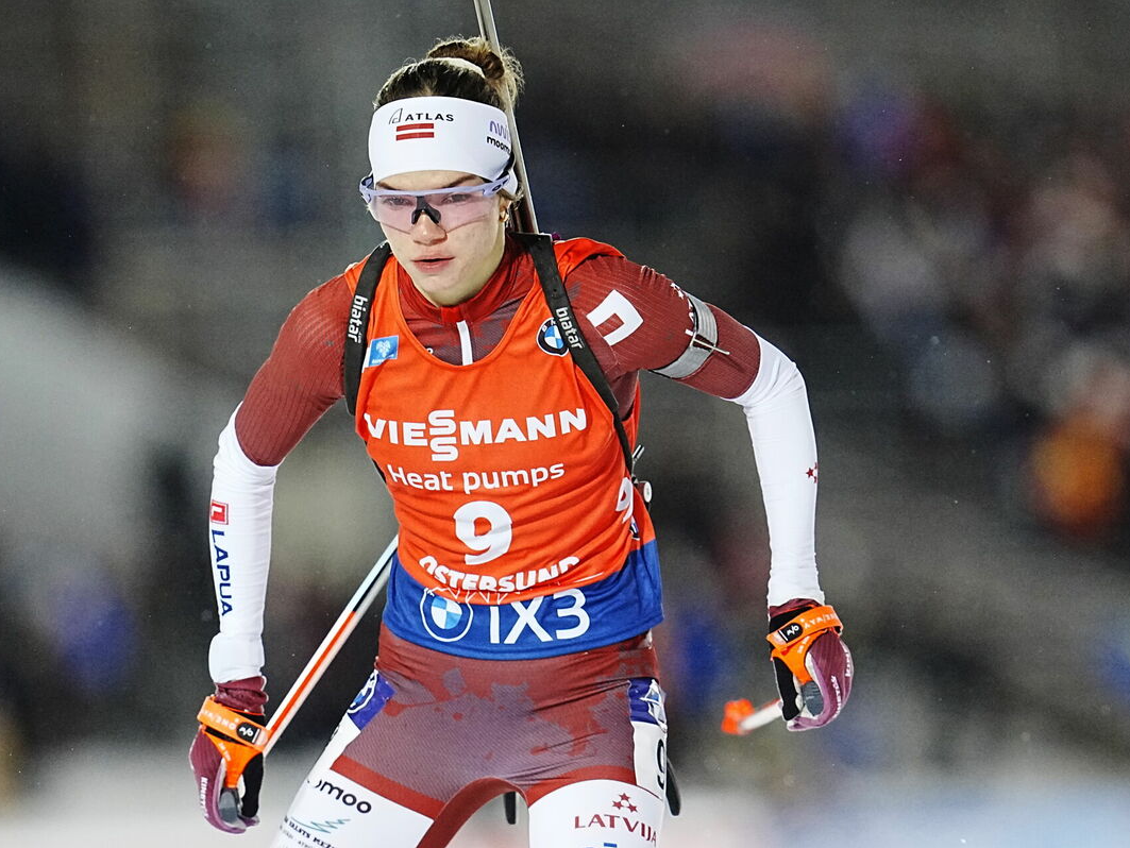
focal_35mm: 651
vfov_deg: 2.3
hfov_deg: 3.0
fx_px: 21258
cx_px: 542
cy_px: 424
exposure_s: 1/1000
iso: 5000
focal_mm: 400
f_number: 3.5
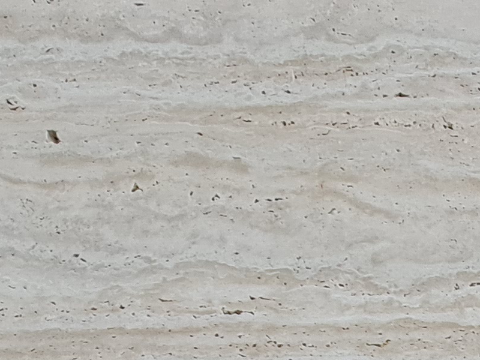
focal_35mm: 65
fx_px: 901
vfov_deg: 14.8
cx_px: 621
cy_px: 851
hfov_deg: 25.7
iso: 250
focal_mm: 2.2
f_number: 2.2
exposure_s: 1/50
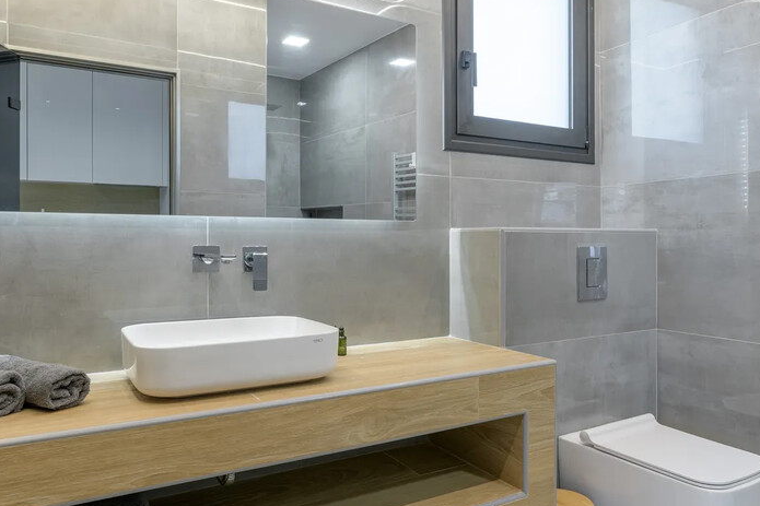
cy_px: 245
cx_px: 365
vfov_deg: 46.4
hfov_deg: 65.5
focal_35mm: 28
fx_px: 591
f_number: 11
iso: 64
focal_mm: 19
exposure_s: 1/6
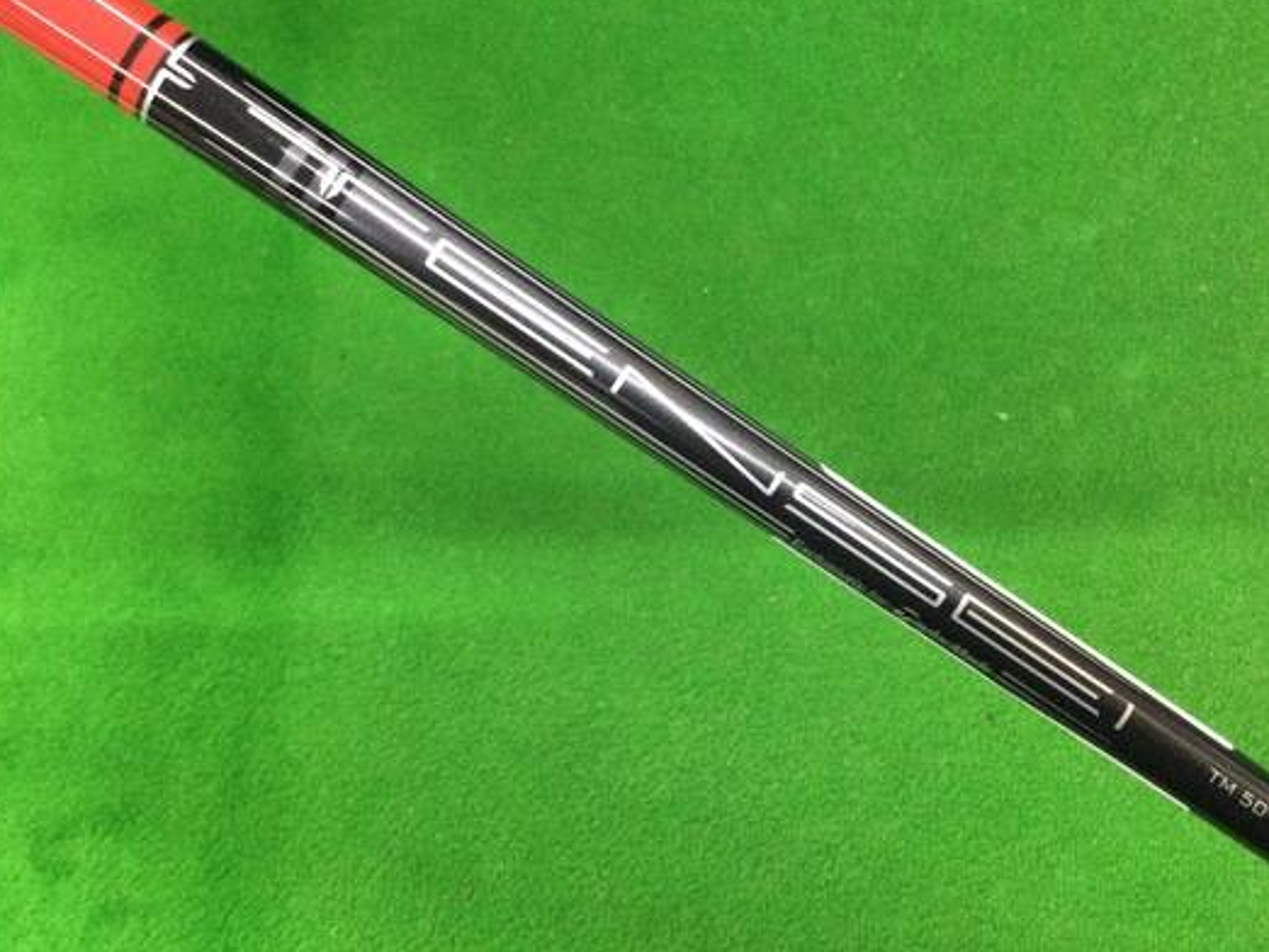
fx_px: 1394
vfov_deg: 37.7
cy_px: 452
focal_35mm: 38
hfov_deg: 49.0
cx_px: 630
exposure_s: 1/30
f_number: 2.4
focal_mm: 3.3
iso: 200
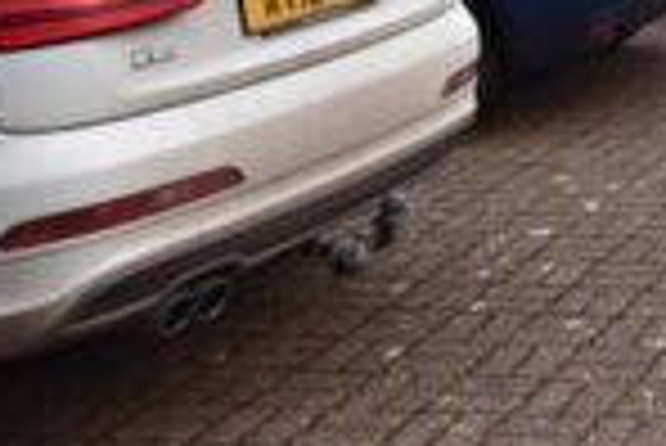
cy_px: -534
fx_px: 1833
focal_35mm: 99
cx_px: 1188
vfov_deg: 11.9
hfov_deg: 17.1
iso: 100
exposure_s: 1/10
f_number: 10
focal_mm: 14
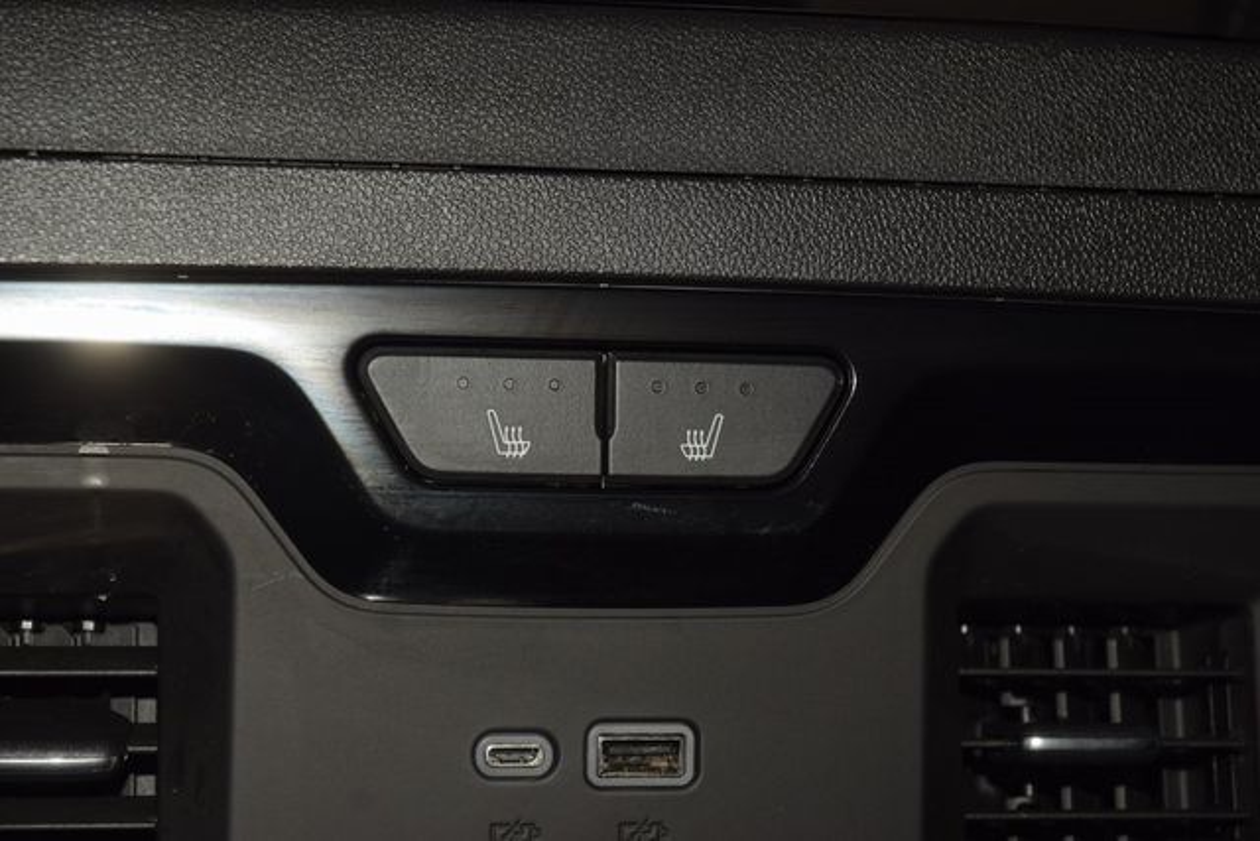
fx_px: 3676
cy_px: 420
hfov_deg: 19.5
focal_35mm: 105
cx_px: 630
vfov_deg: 13.0
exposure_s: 1/125
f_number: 8
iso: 100
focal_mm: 70
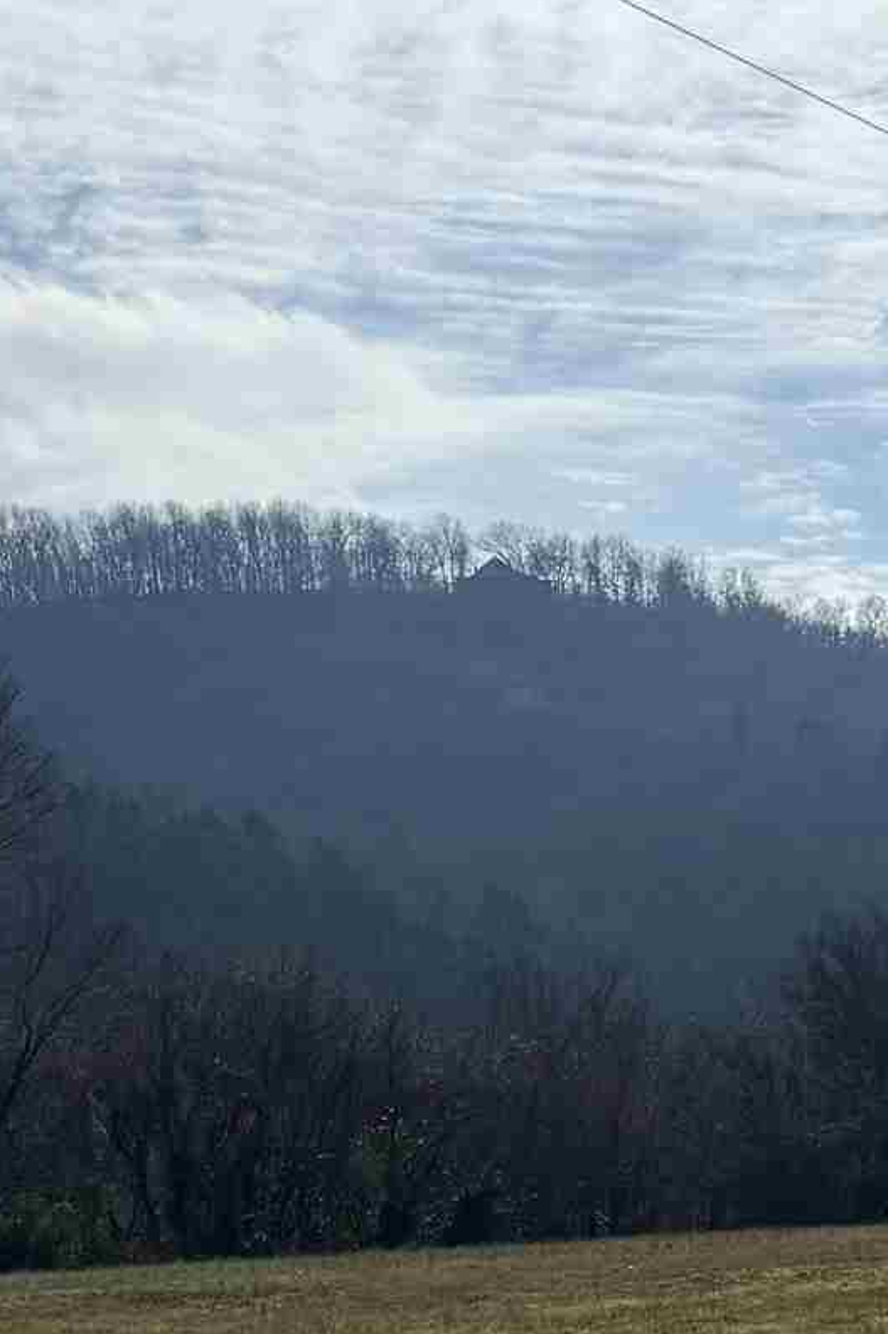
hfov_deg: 11.9
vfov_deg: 19.9
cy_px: 1565
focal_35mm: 97
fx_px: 3590
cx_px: 2007
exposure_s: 1/14286
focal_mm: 6.76
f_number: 1.78
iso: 64
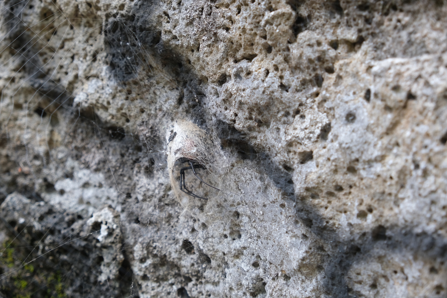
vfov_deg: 16.5
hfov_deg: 24.5
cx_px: 224
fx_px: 1031
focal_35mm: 83
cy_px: 149
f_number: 5.6
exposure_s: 1/160
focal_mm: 55
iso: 800
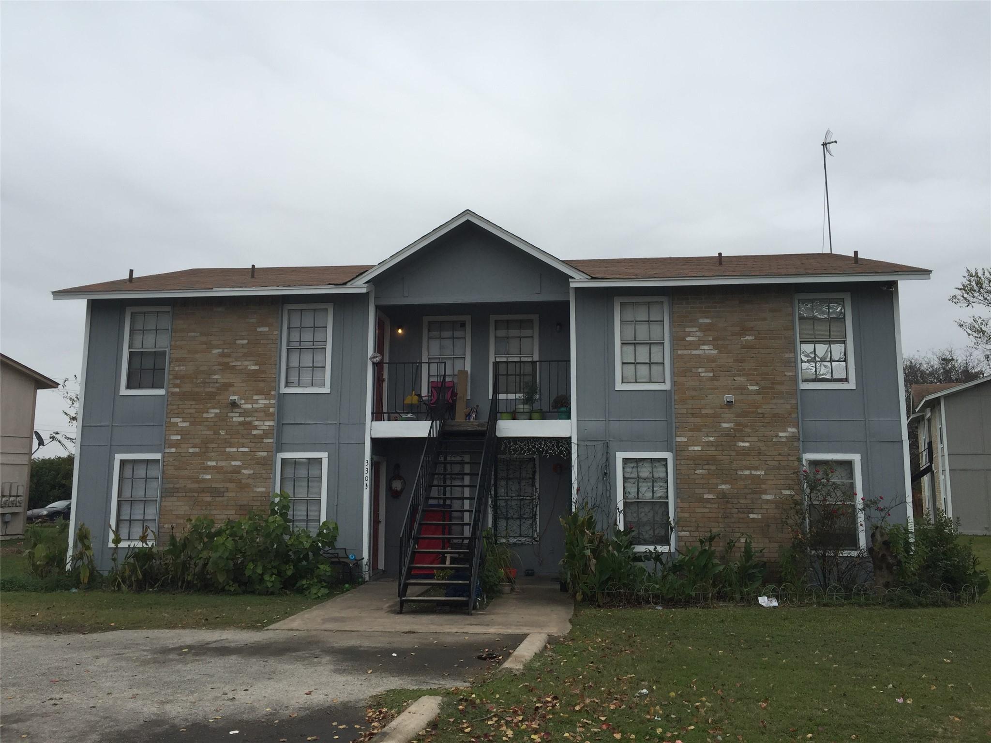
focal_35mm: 29
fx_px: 830
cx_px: 496
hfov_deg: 61.7
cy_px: 372
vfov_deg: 48.2
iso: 32
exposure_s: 1/1163
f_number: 2.2
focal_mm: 4.15
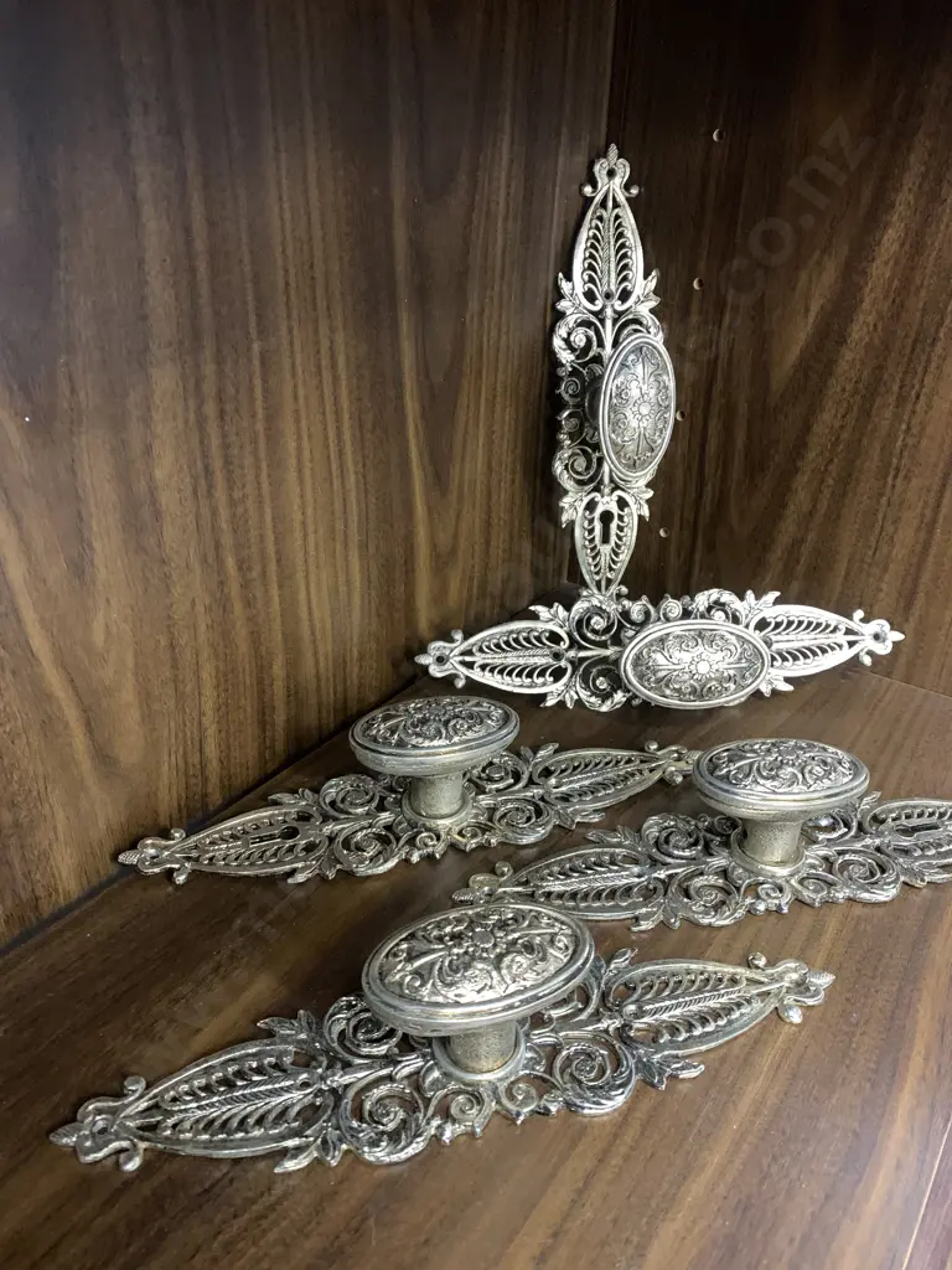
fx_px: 953
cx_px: 476
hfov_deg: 53.1
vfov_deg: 67.3
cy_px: 635
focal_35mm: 26
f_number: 1.8
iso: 400
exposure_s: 1/25
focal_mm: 4.25
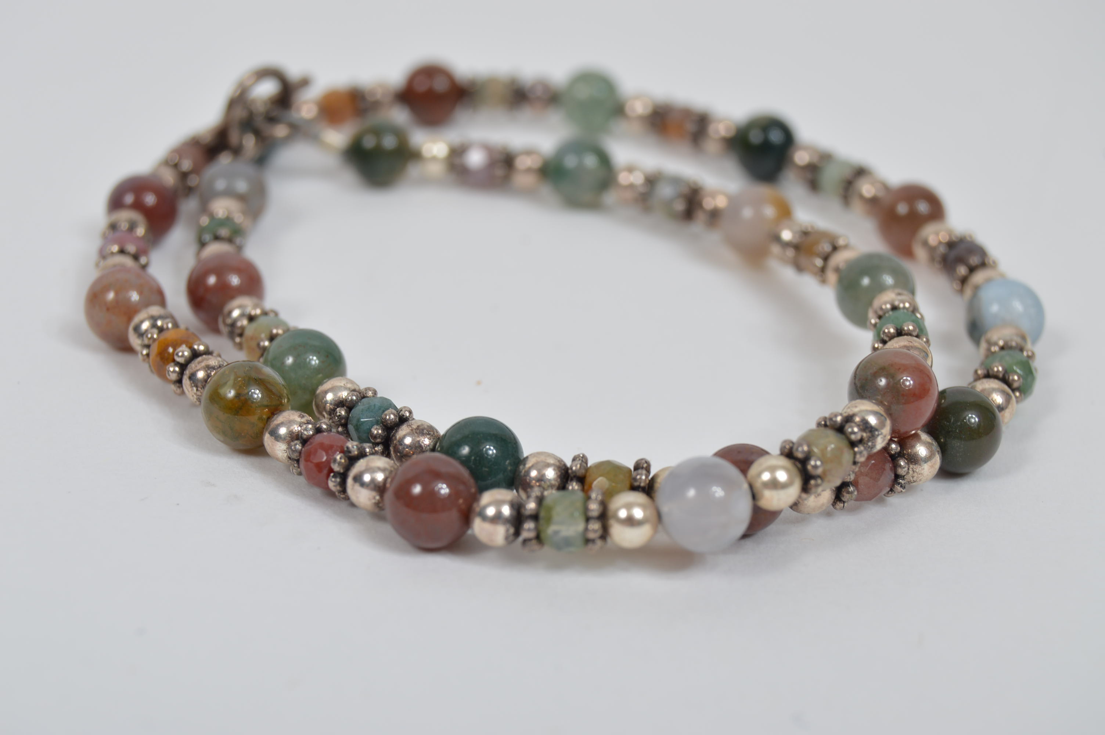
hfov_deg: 24.6
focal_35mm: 82
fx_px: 2530
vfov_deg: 16.5
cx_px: 552
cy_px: 368
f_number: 9
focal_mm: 55
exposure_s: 1/125
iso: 100
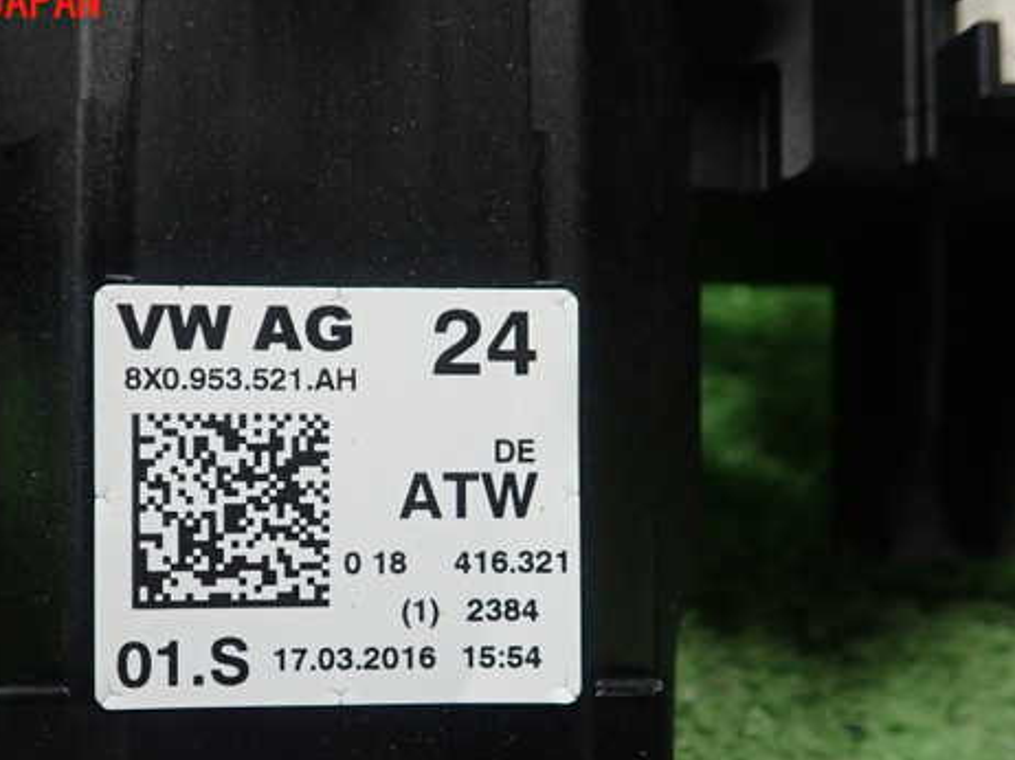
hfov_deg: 47.3
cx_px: 360
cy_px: 470
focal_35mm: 39
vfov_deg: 36.6
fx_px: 1143
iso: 320
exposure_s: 1/125
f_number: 2.3
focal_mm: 5.5
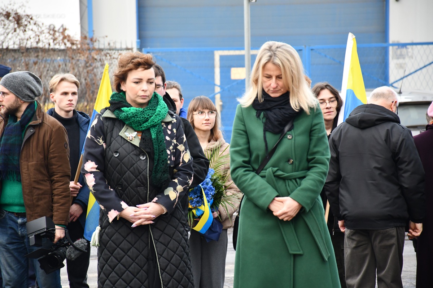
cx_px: 216
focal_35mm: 183
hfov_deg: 11.2
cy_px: 144
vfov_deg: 7.5
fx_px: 2201
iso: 1250
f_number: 5.6
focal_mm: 122
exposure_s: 1/250
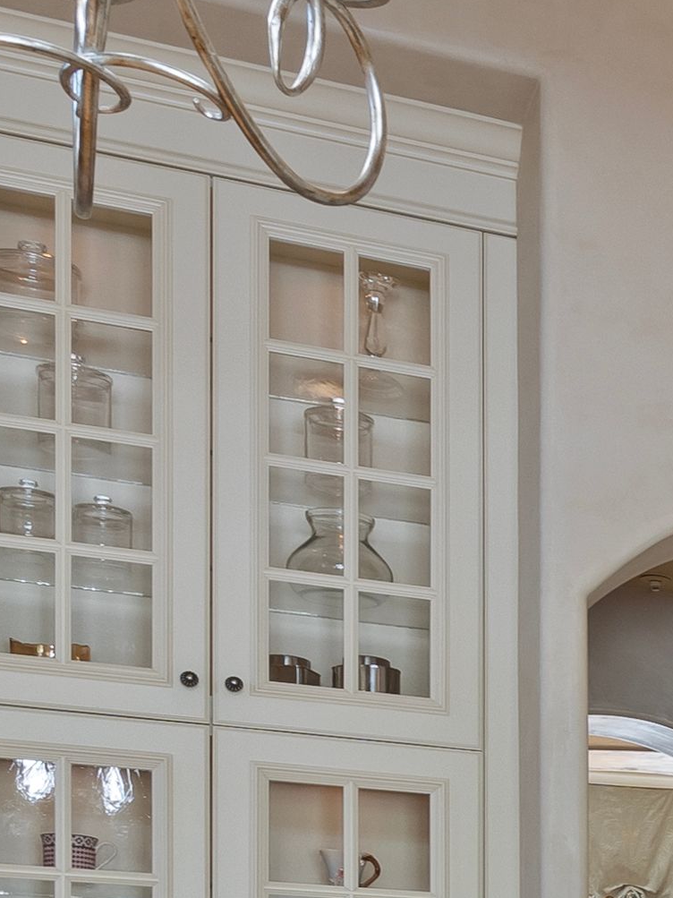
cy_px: 1207
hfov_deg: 12.2
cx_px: 1689
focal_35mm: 92
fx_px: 2385
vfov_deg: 19.5
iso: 640
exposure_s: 1/4
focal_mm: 16
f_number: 9
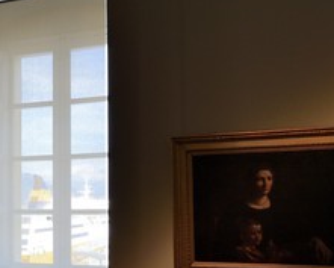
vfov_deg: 26.4
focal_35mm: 57
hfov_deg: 32.2
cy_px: 197
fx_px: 564
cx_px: 72
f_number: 5
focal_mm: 32
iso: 800
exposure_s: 1/200
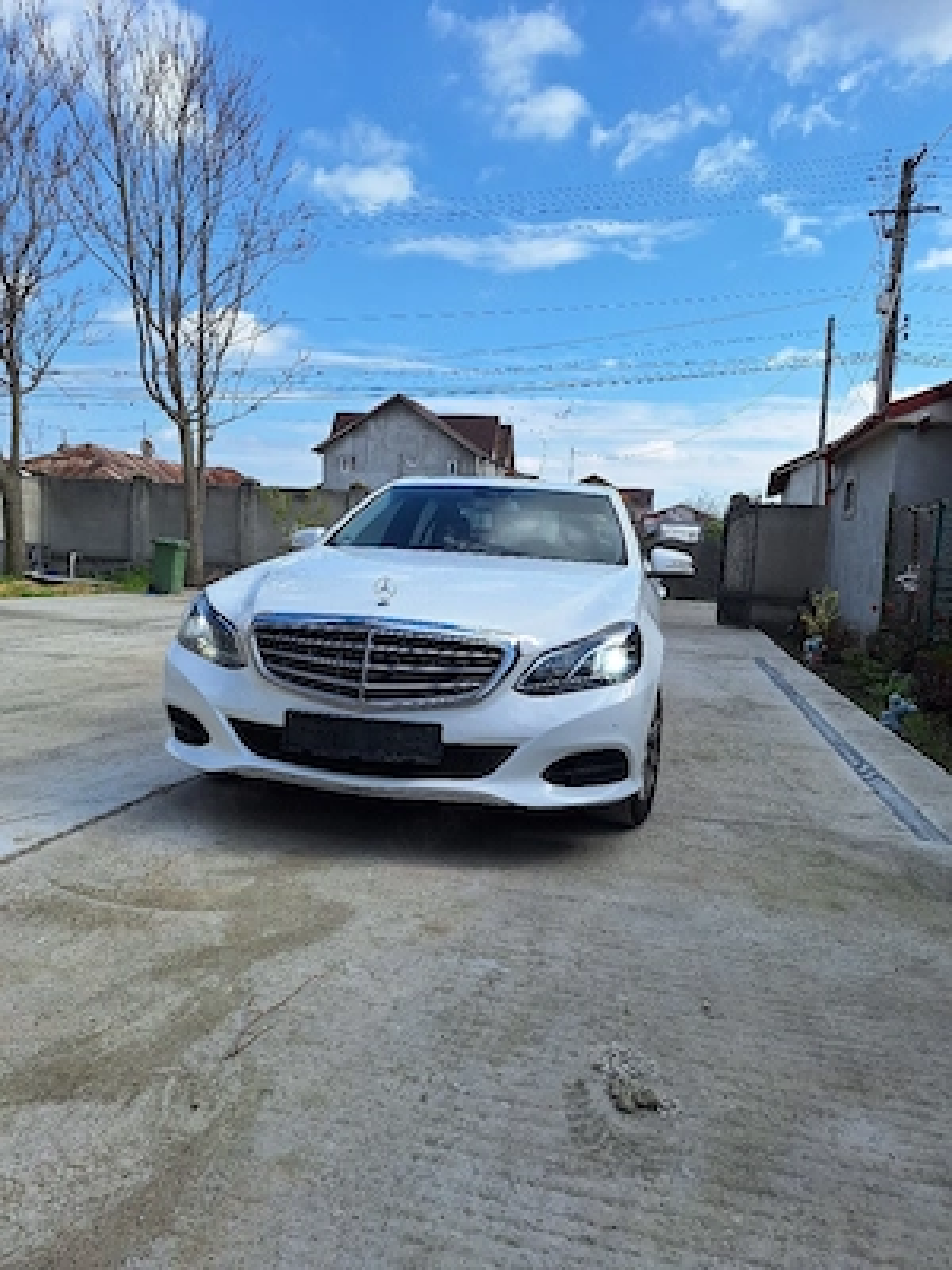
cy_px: 635
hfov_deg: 58.9
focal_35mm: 23
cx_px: 476
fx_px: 843
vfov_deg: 73.9
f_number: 1.8
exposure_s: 1/2500
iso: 40
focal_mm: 5.54
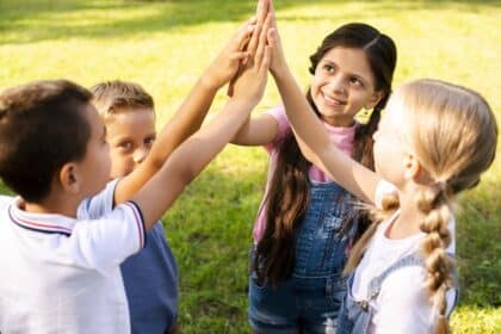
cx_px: 250
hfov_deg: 39.6
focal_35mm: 50
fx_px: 696
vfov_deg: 27.0
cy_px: 167
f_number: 4
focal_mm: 50
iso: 500
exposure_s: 1/160
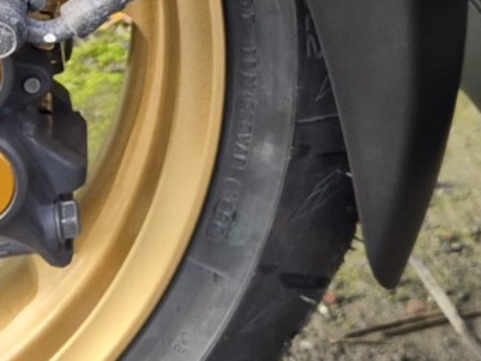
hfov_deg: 14.4
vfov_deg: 10.6
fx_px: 1877
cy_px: -176
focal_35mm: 135
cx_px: 39
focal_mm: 5.4
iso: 125
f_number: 1.8
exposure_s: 1/180
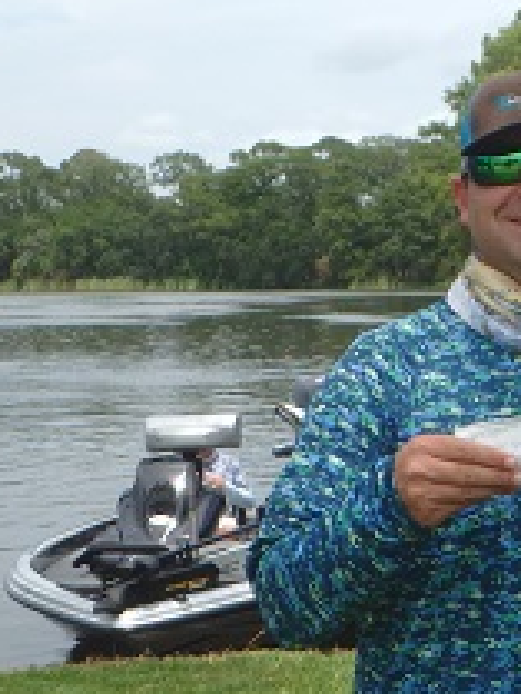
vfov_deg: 22.0
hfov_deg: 15.7
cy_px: 398
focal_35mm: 89
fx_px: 1784
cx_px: 687
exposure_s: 1/640
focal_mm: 5.6
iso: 125
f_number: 4.7
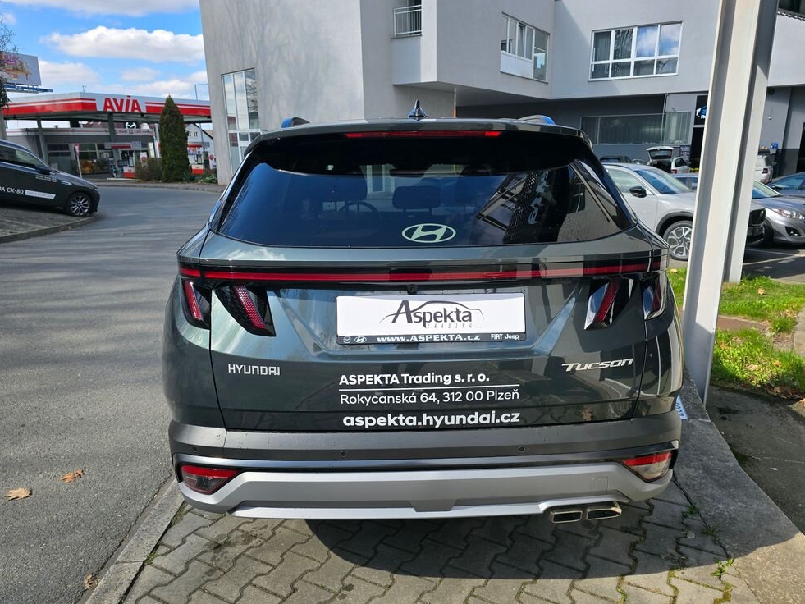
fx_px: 558
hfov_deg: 71.6
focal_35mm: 24
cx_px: 411
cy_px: 296
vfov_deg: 56.8
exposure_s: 1/383
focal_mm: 6.3
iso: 12
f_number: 1.7
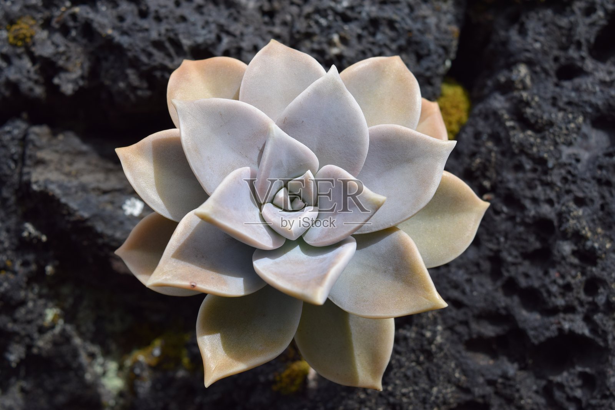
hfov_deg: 37.8
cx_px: 308
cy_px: 205
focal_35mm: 52
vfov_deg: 25.8
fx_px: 897
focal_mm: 35
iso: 200
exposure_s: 1/500
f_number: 8
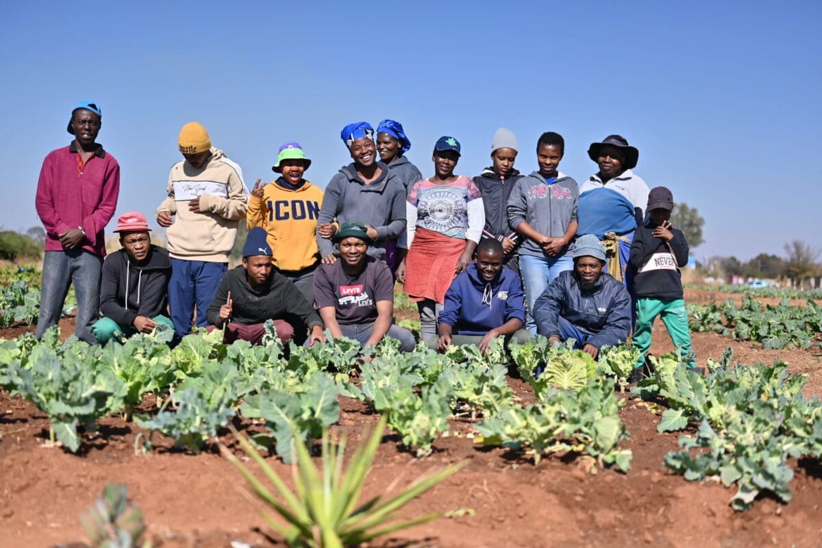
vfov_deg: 27.0
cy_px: 274
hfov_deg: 39.6
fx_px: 1142
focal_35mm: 50
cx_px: 411
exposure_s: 1/8000
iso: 100
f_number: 2.2
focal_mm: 50
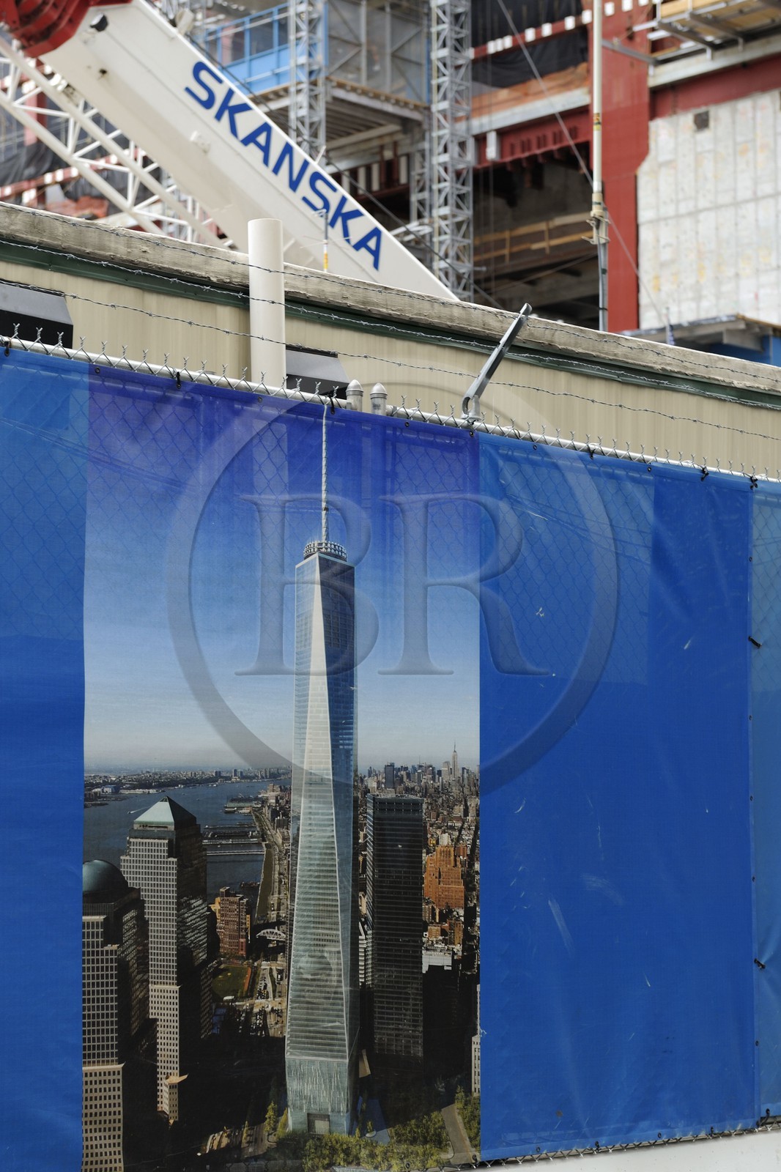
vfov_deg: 28.8
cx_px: 390
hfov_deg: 19.4
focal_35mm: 70
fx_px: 2279
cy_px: 586
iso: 200
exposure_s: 1/60
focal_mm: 70
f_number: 4.5
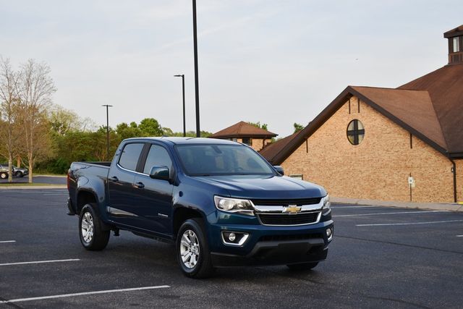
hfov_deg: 29.9
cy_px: 154
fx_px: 868
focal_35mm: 68
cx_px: 232
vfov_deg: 20.2
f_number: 5.6
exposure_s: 1/250
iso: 360
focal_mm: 45
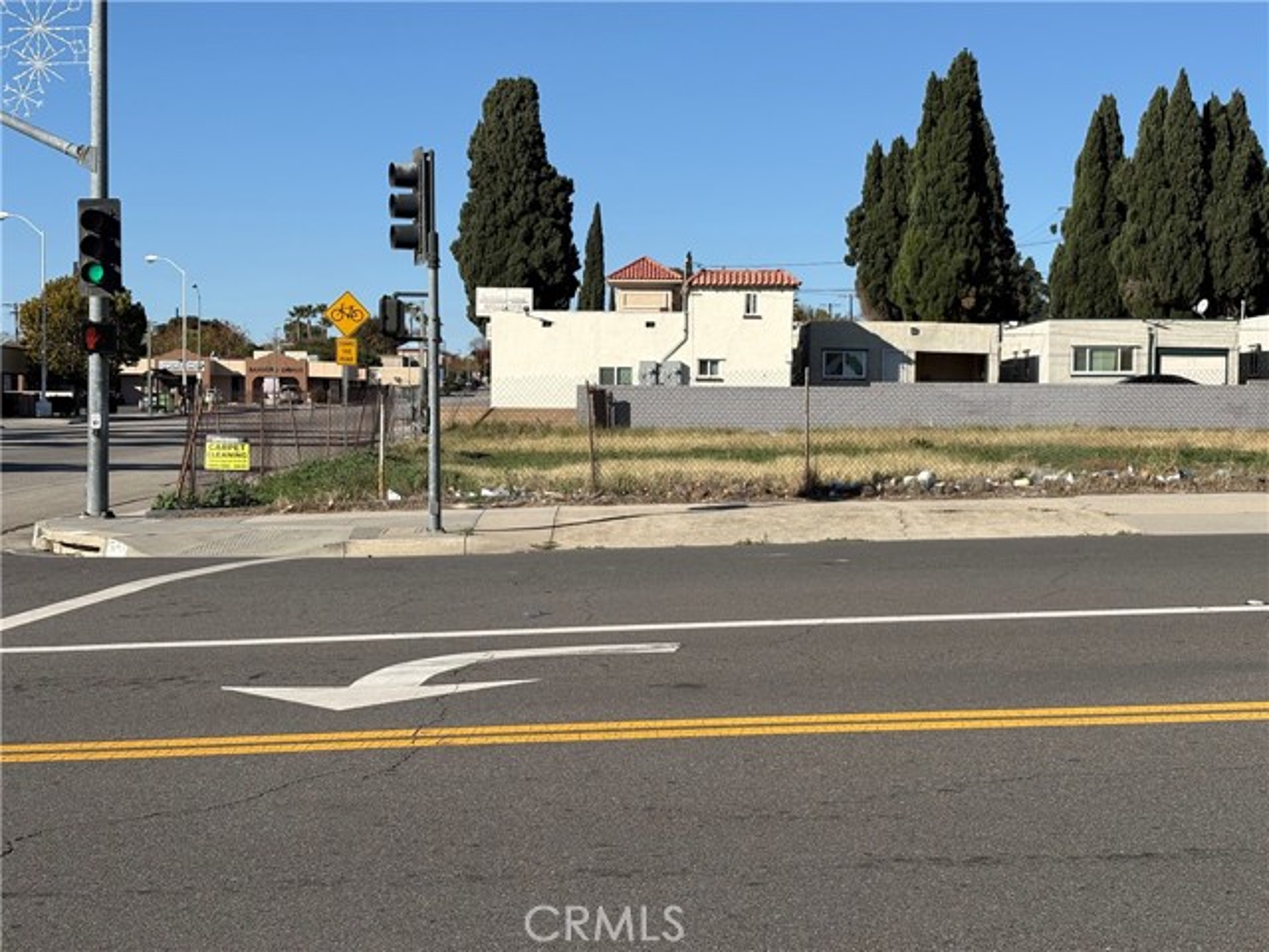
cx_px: 634
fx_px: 1906
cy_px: 476
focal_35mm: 52
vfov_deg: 28.0
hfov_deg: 36.8
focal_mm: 5.96
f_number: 1.6
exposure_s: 1/3636
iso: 32
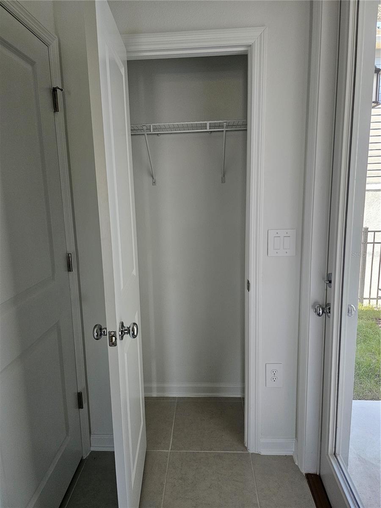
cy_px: 254
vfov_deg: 73.9
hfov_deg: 58.9
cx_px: 190
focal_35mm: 23
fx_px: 338
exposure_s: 1/359
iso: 320
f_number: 1.7
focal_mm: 6.3
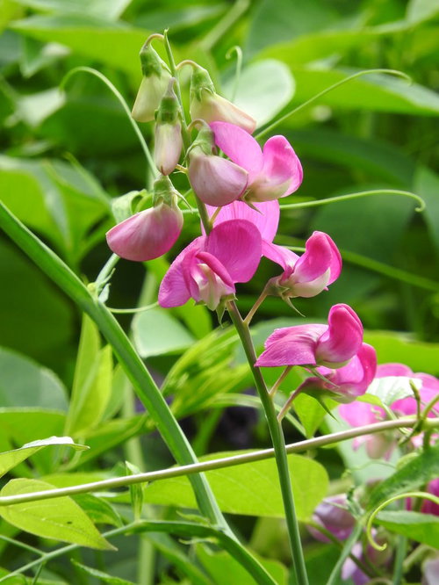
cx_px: 220
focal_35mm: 1100
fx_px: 18588
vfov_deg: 1.8
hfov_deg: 1.4
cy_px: 292
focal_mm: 197.1
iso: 180
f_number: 5.6
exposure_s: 1/250
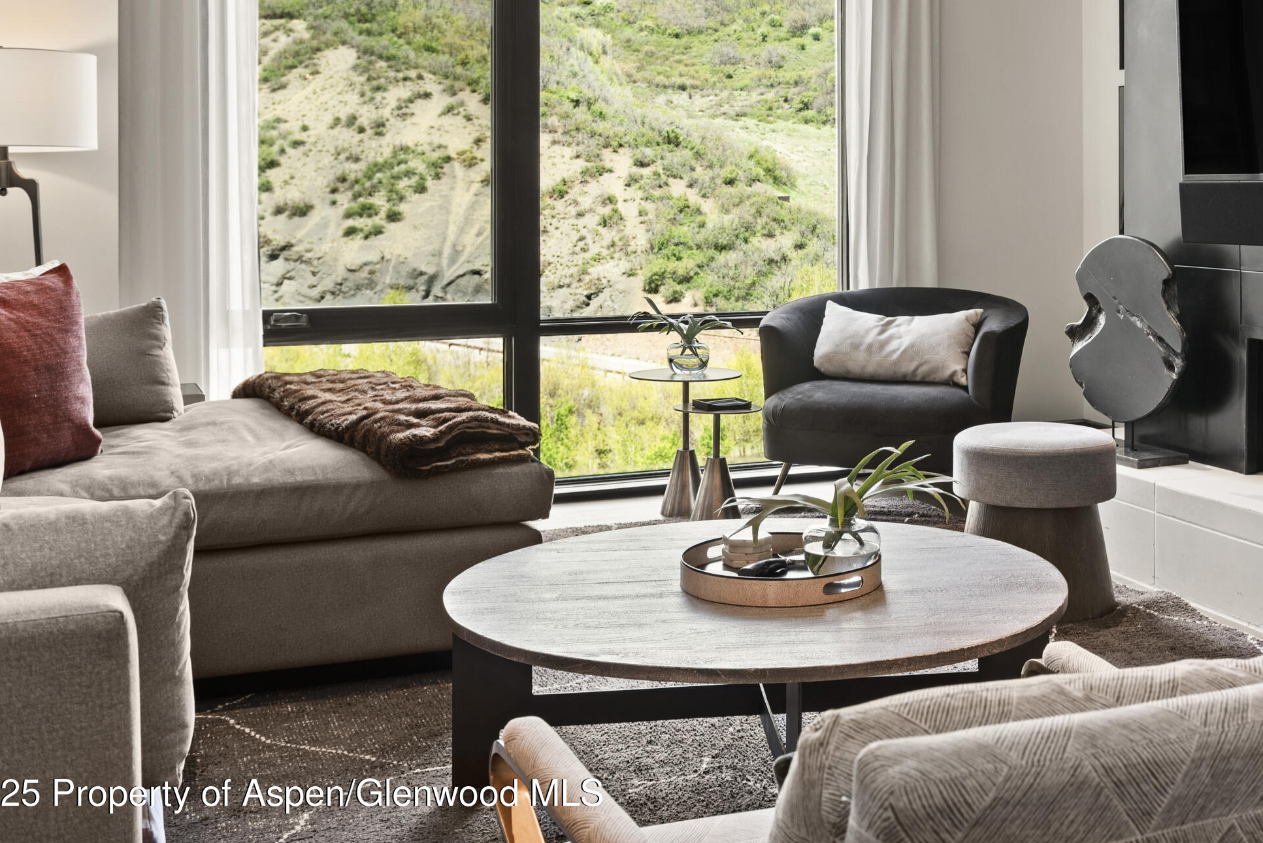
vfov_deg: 29.4
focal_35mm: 45
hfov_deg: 42.6
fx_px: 1579
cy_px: 199
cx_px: 909
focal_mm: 29
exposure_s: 1/5
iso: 250
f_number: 7.1
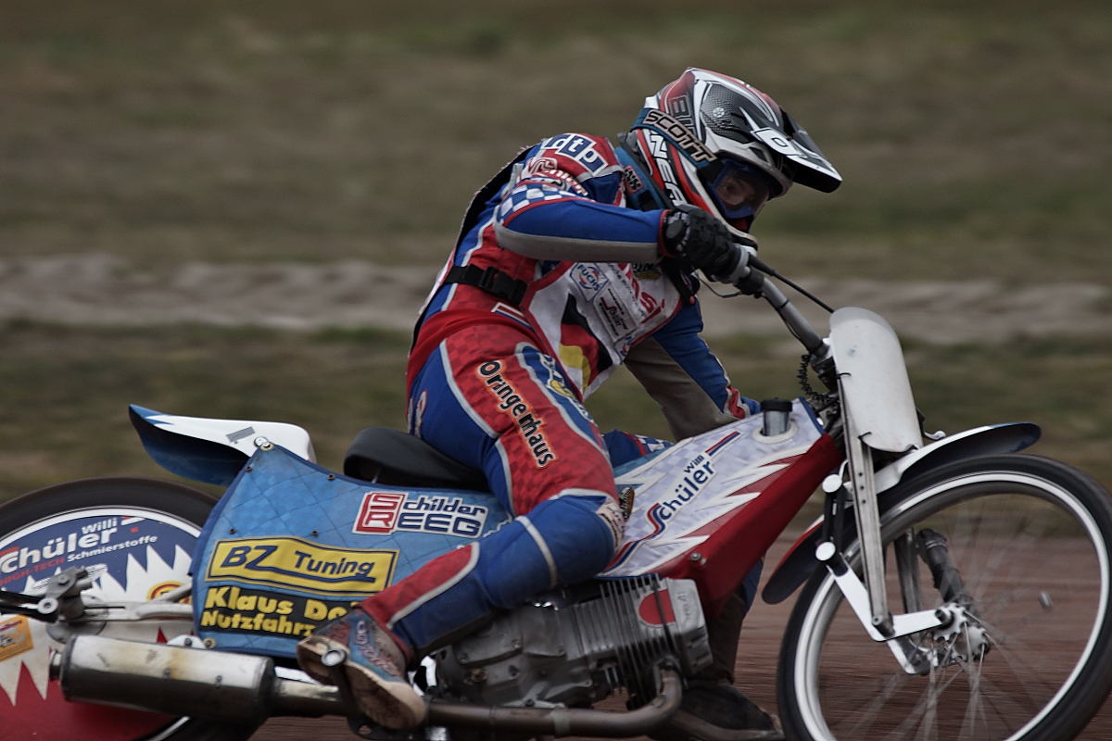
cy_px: 370
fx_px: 15289
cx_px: 556
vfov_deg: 2.8
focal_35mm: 495
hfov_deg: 4.2
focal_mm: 330
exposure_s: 1/500
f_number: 5.6
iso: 200
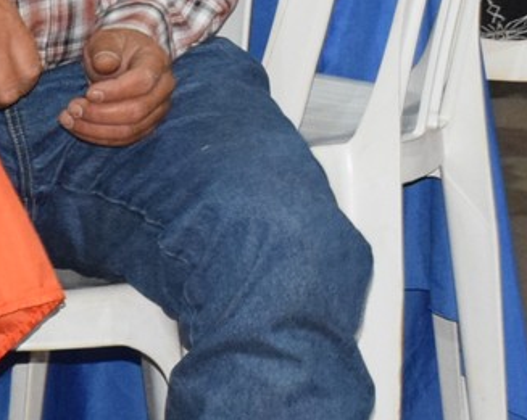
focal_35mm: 355
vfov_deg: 4.3
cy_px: -183
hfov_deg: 5.3
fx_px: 5532
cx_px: 1086
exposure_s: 1/60
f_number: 4.5
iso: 3200
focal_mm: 50
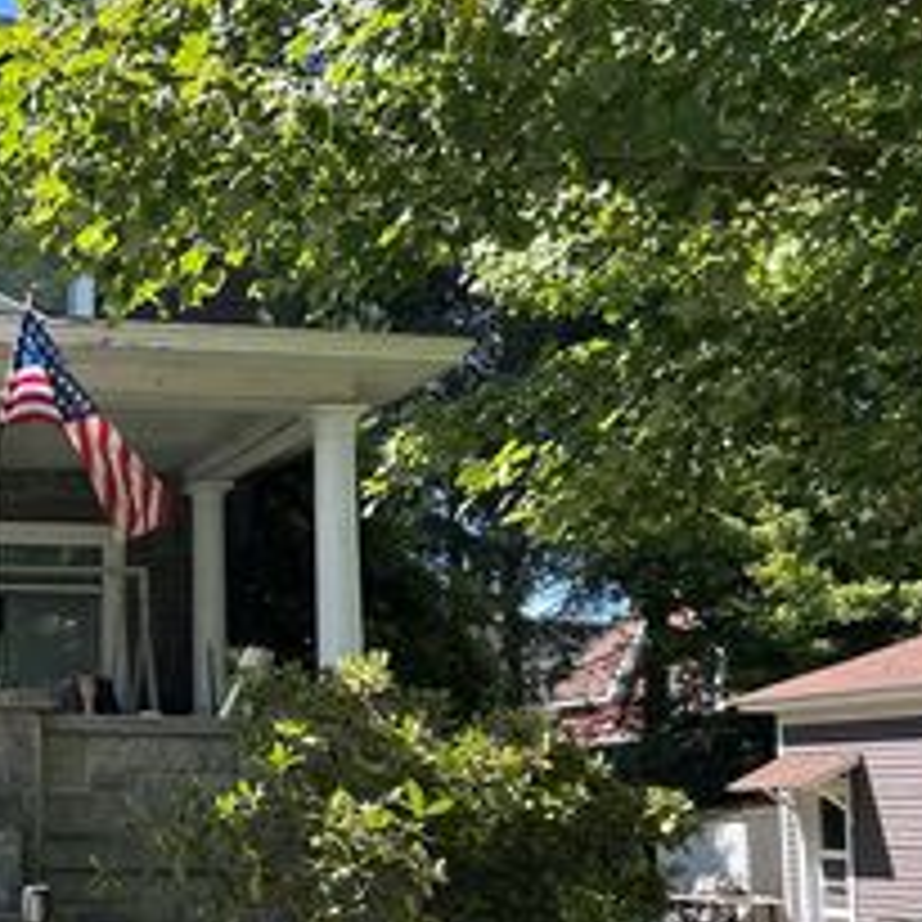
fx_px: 1688
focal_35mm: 56
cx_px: -117
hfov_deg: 27.7
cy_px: 618
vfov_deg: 30.3
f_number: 1.5
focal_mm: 5.7
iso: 50
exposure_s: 1/873
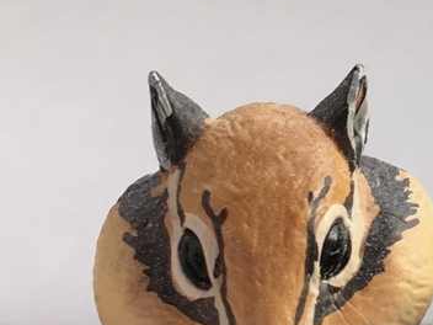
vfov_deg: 14.4
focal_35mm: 99
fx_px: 1238
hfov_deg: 19.0
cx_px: 482
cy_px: 416
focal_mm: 4.15
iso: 25
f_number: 2.2
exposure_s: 1/127
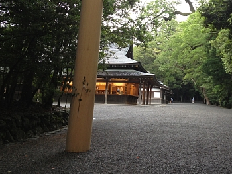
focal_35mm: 60
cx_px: 168
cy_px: 45
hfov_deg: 31.7
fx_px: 402
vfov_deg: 24.2
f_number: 2.4
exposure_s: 1/30
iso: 50
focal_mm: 4.28
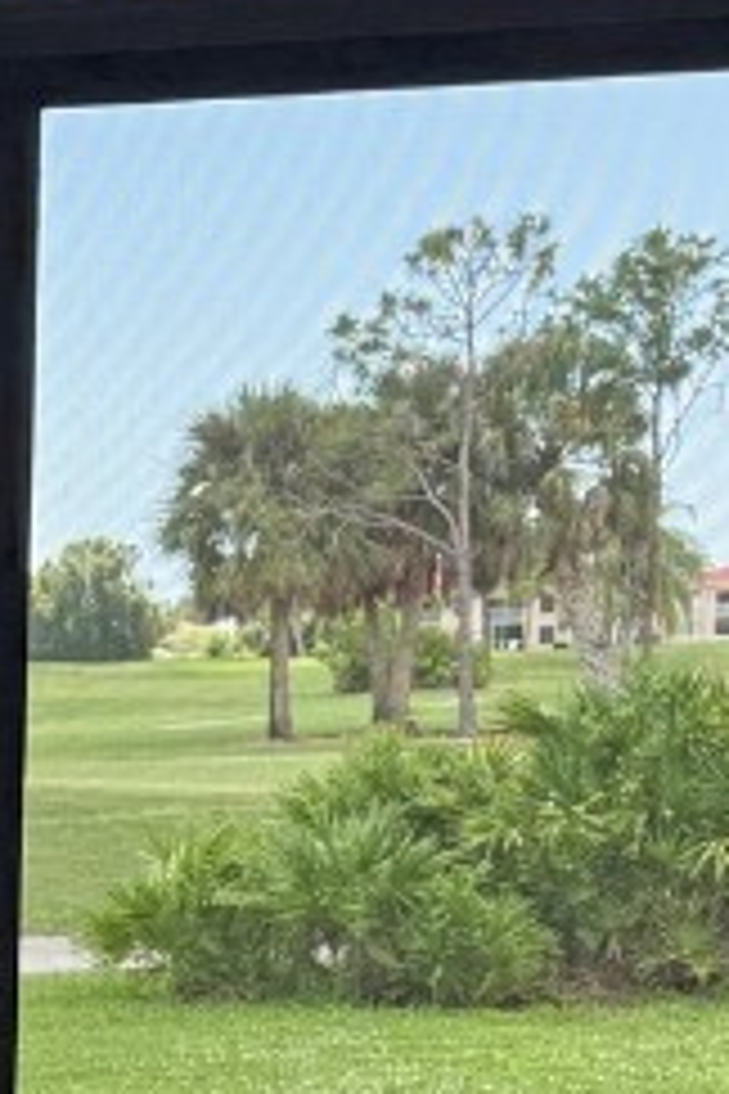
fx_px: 3189
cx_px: -832
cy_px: 1310
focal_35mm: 105
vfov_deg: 18.4
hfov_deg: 11.5
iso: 100
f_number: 1.78
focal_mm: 6.76
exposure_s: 1/967
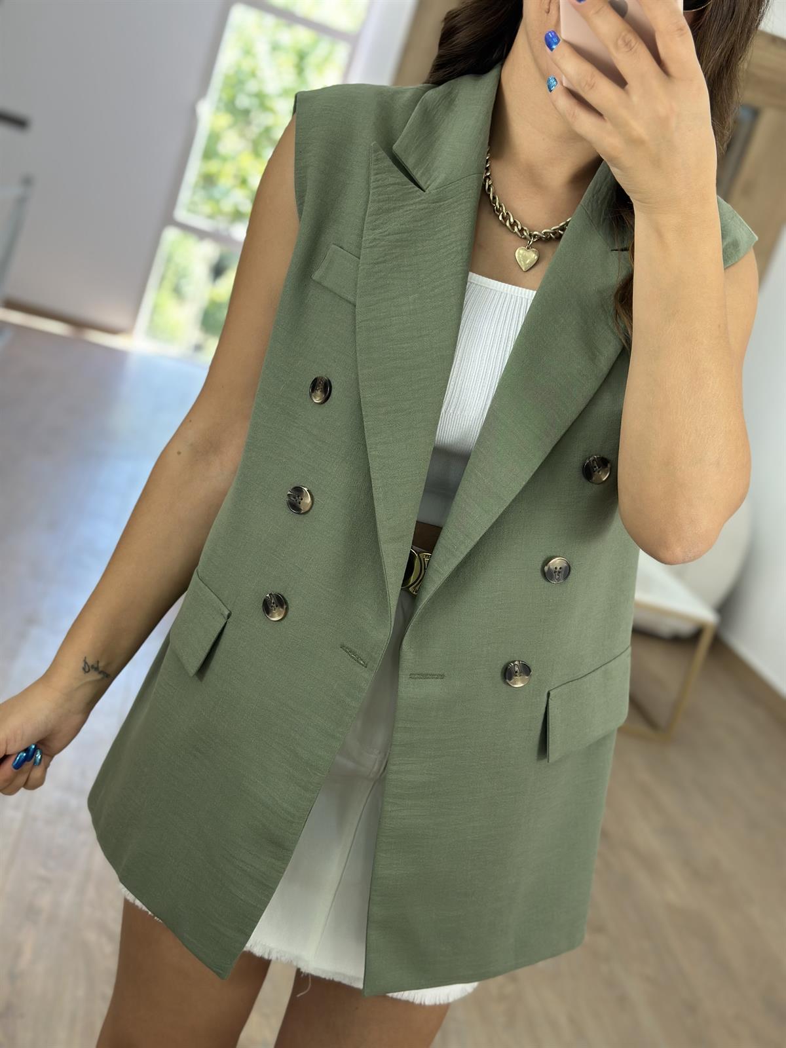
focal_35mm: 48
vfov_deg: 39.7
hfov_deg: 30.3
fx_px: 1453
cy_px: 524
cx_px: 393
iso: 64
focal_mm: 6.86
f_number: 1.78
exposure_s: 1/141
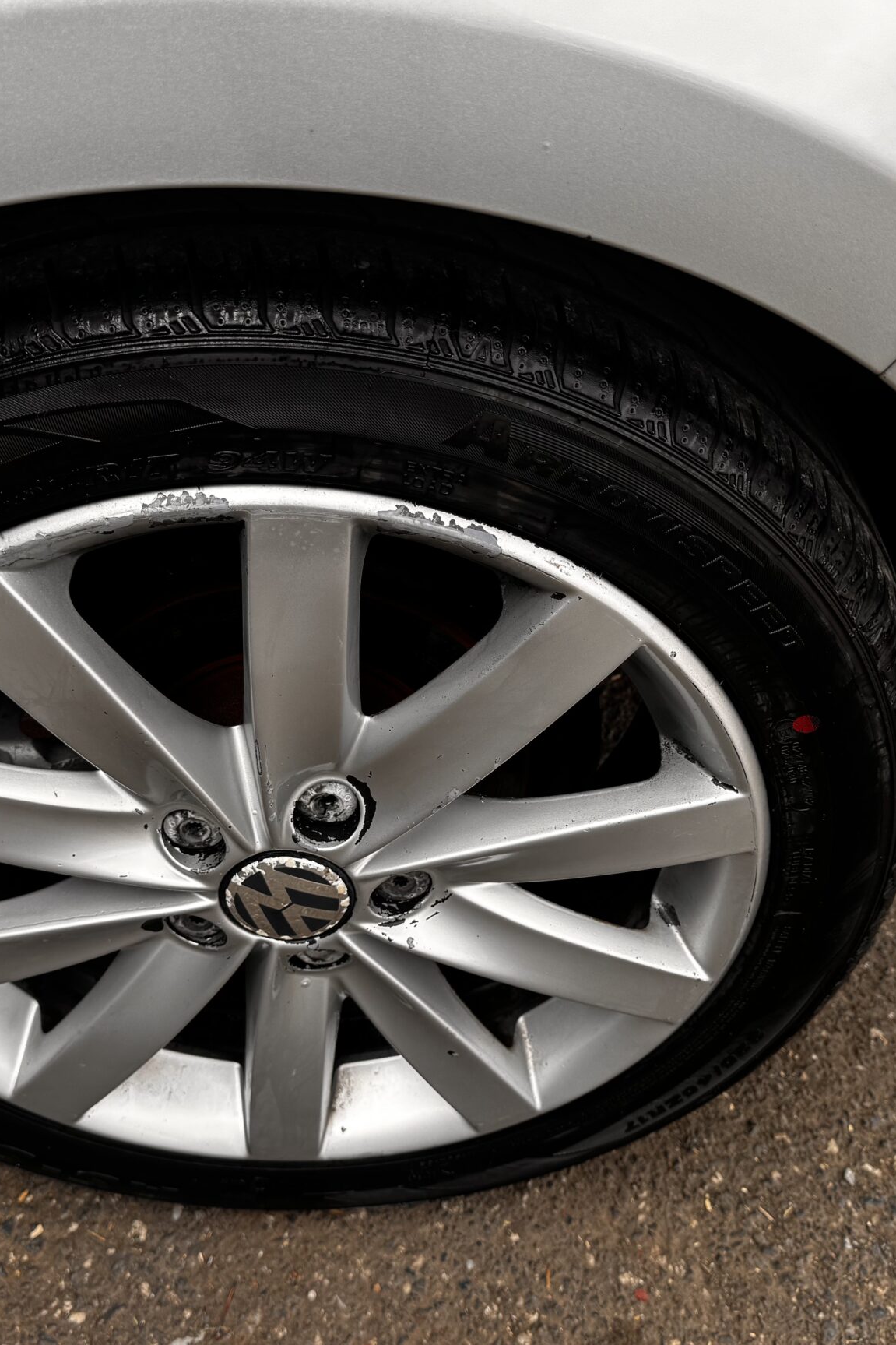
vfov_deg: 51.8
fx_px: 1382
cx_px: 420
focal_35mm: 37
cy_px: 722
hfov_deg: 35.9
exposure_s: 1/633
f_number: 1.78
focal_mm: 6.76
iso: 80
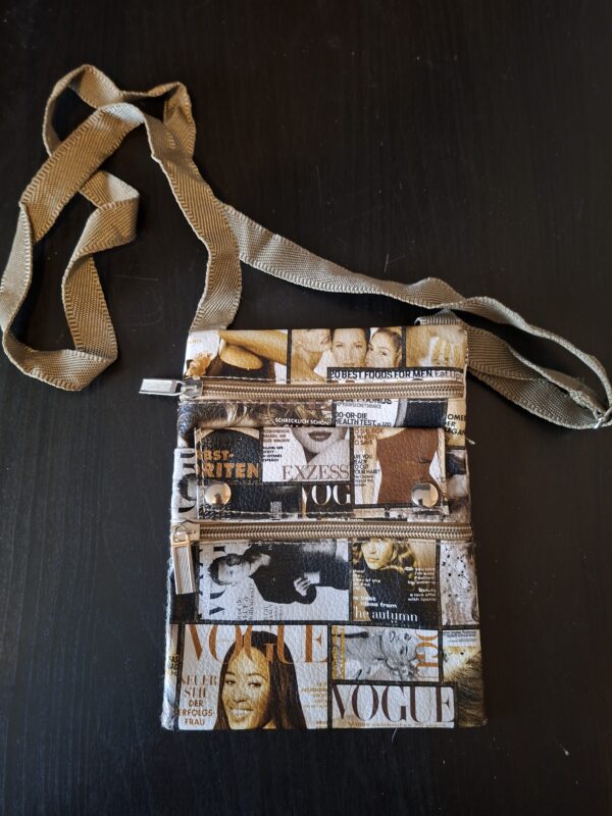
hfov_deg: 58.9
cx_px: 306
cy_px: 408
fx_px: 542
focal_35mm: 23
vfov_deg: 73.9
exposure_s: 1/24
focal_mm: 5.54
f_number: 1.8
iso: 800
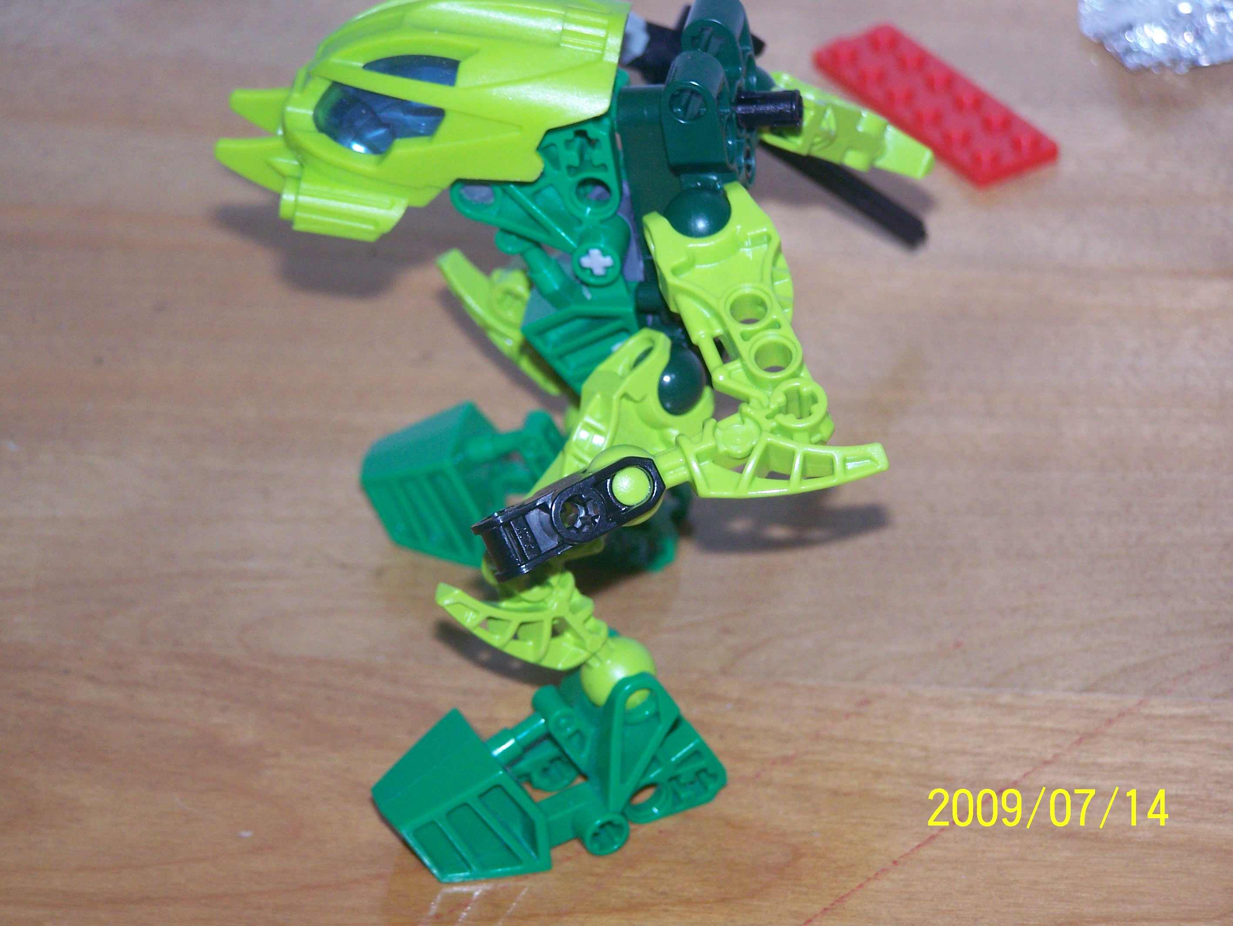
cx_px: 616
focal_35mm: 139
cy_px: 463
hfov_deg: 14.2
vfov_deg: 10.7
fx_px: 4954
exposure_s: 1/100
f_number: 3.2
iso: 160
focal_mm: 23.1
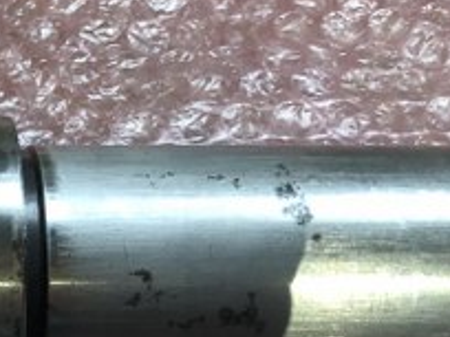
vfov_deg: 16.3
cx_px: -18
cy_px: 363
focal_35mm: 88
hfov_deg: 21.4
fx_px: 1144
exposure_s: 1/15
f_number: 1.8
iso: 80
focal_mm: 3.99
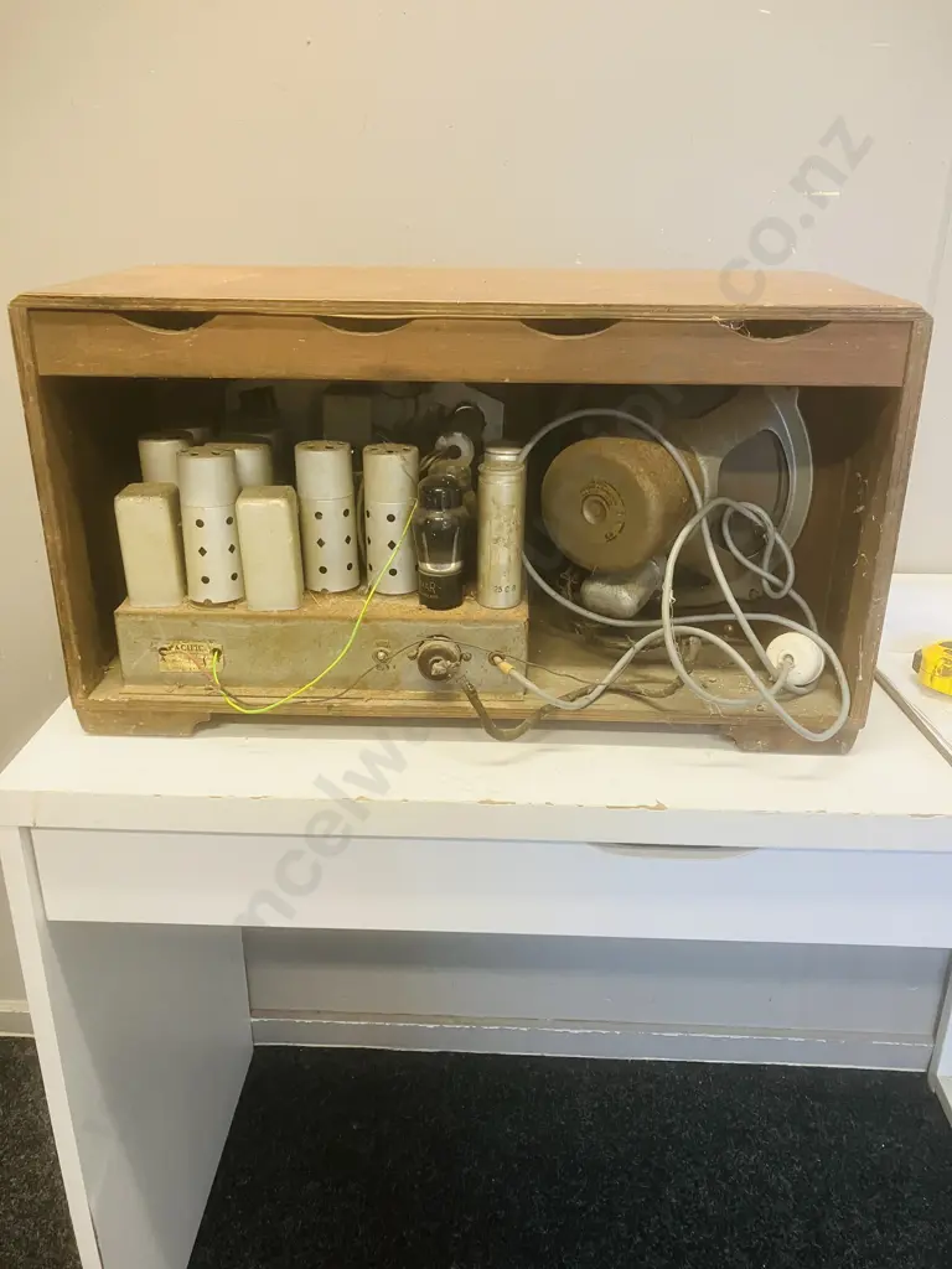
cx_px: 476
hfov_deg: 49.7
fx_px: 1027
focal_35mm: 28
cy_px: 634
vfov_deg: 63.4
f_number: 1.8
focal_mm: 3.99
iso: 125
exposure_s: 1/50
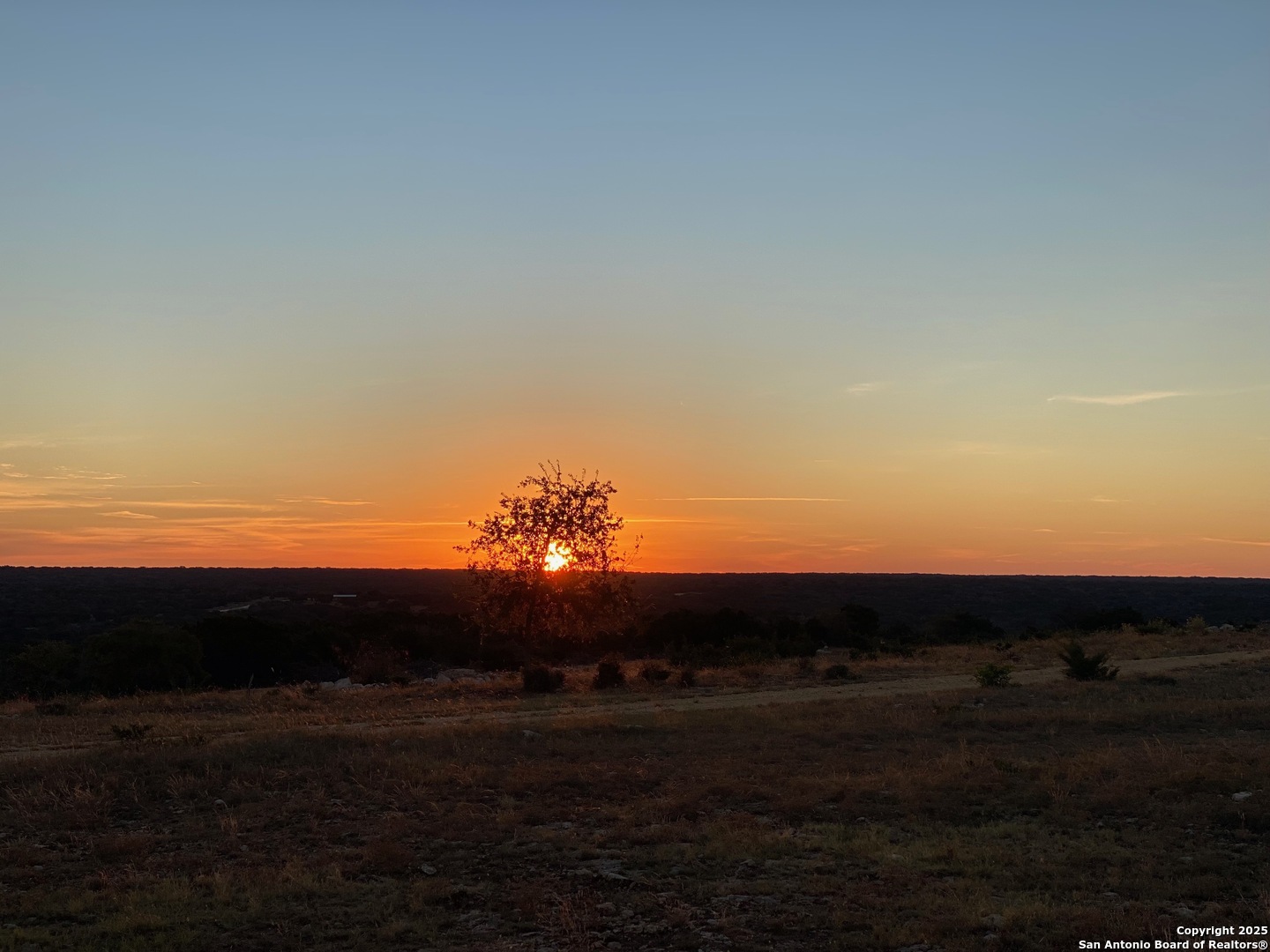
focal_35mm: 52
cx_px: 635
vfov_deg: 28.0
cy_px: 476
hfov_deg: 36.8
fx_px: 1908
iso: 20
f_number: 2
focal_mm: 6
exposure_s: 1/695
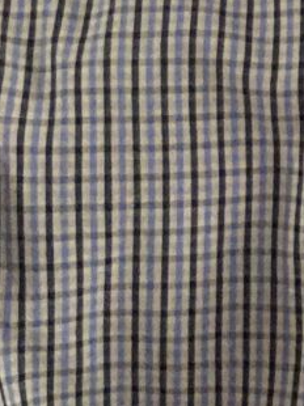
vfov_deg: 11.0
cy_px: -236
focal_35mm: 172
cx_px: 750
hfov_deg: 7.9
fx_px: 2017
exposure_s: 1/30
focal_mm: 4.25
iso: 800
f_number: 1.8
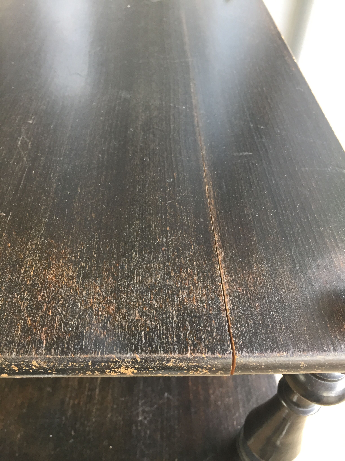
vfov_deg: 61.7
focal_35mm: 29
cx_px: 172
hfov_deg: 48.2
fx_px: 385
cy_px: 230
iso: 50
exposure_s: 1/33
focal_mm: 4.15
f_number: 2.2
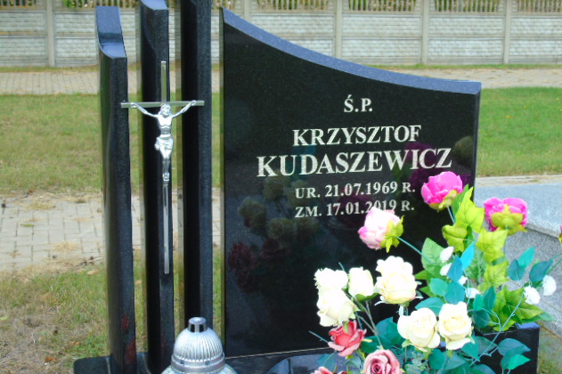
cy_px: 183
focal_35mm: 57
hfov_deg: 35.1
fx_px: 889
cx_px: 284
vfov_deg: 23.8
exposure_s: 1/80
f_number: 4.3
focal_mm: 9.6
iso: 80
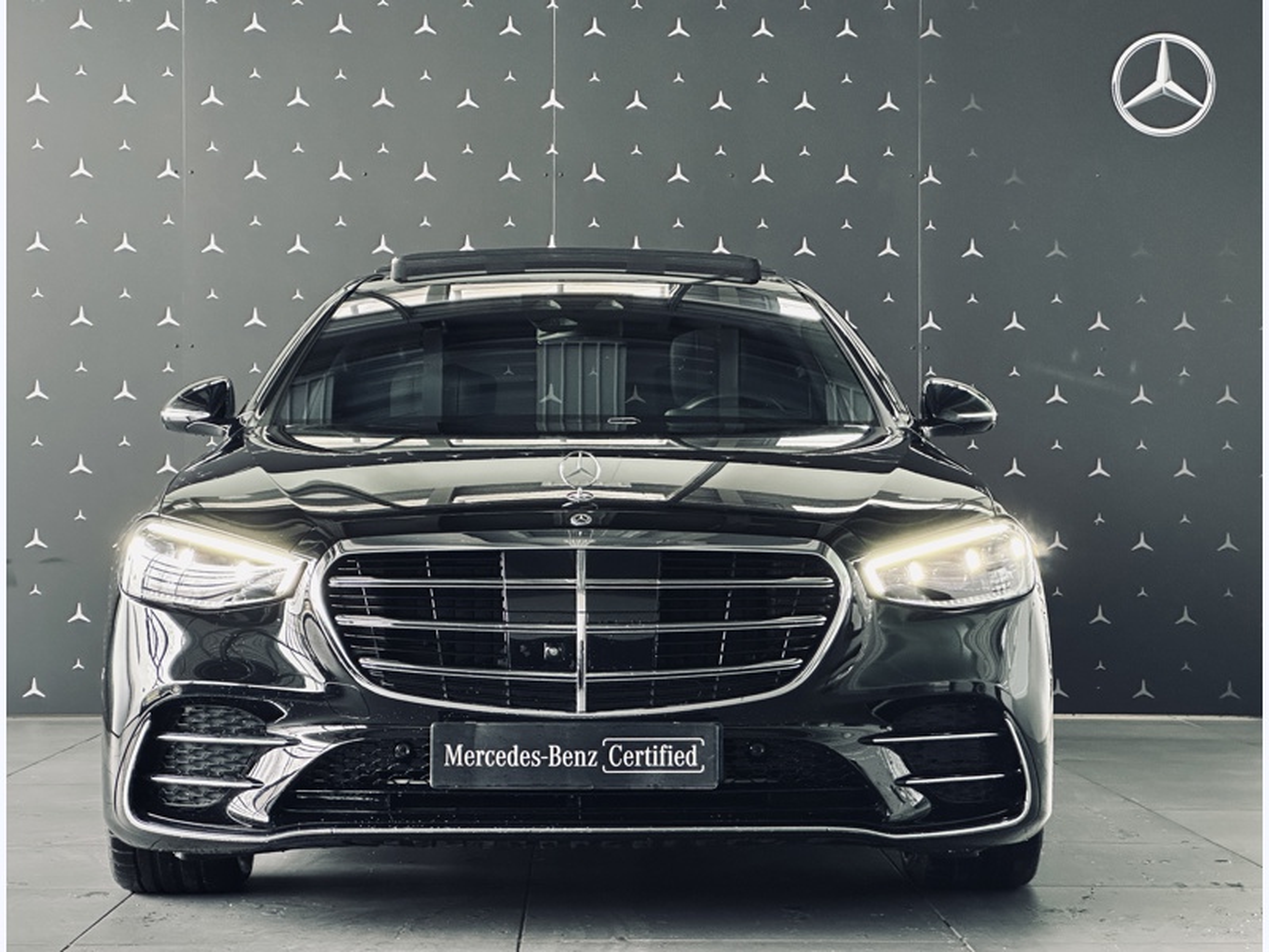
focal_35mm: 77
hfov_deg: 25.3
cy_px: 476
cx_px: 634
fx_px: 2823
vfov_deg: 19.1
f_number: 2.8
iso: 640
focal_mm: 9
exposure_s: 1/38
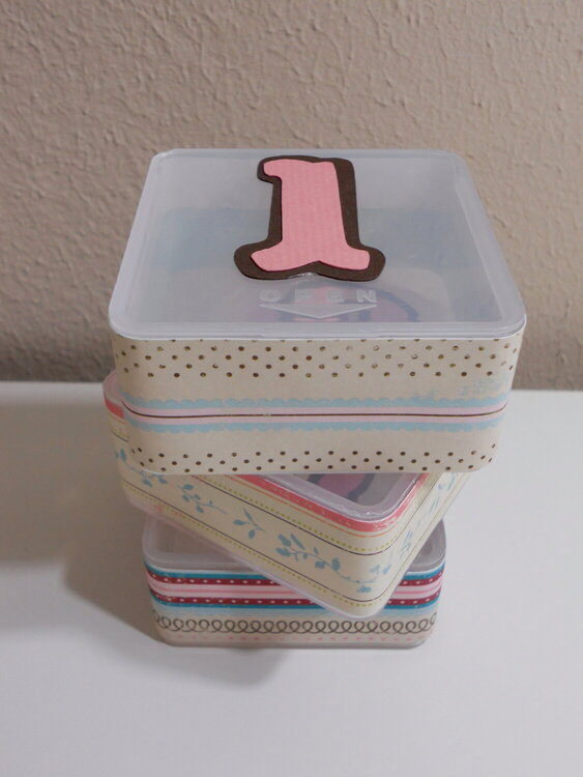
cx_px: 292
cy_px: 388
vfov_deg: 49.0
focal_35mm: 38
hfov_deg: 37.7
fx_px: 853
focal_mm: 6.9
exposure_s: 1/30
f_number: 3.9
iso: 200
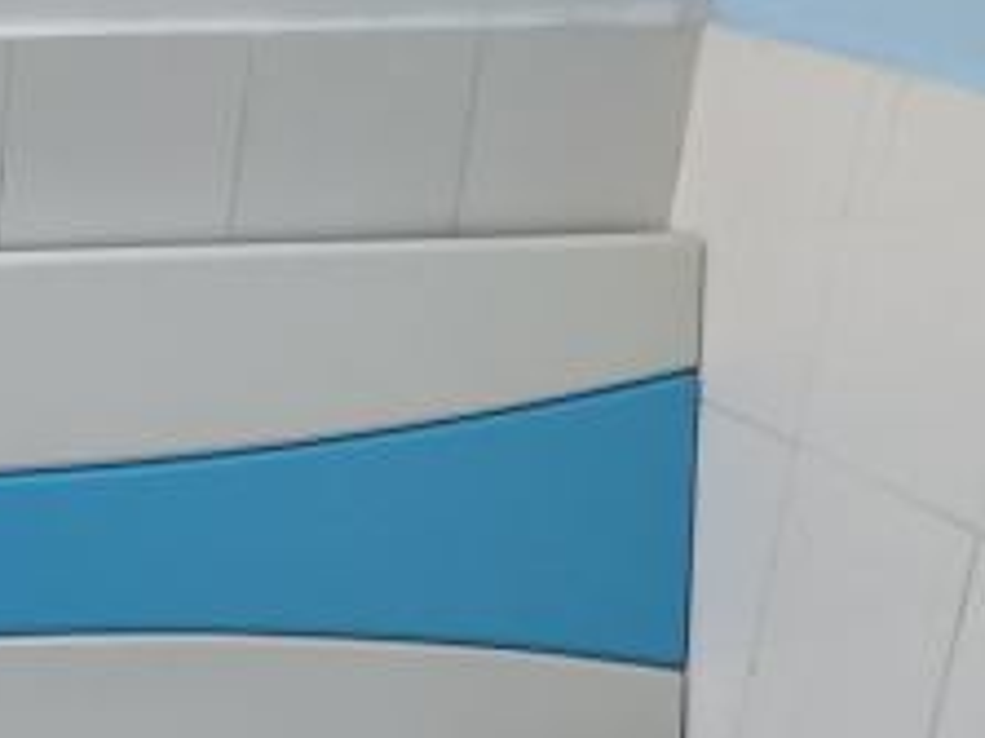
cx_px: -495
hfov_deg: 19.7
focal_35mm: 86
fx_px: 2446
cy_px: 517
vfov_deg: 17.1
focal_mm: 3.94
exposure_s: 1/20
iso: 400
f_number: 1.9
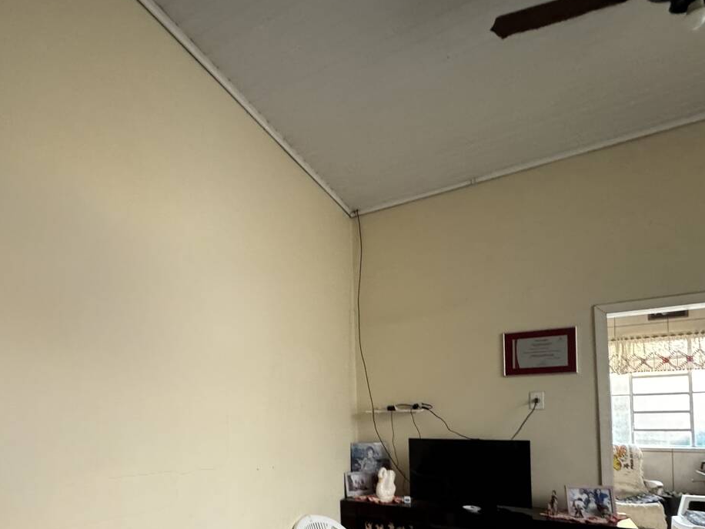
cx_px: 232
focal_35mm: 22
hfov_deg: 73.9
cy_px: 406
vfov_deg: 57.5
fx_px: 448
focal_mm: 2.22
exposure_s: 1/39
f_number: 2.2
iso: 1000
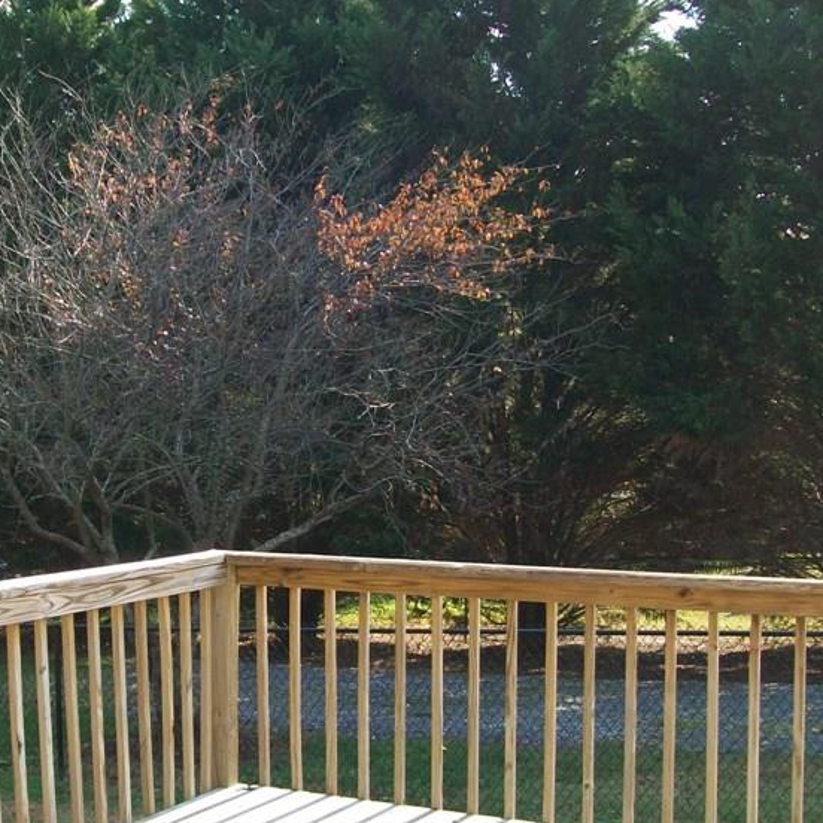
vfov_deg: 29.0
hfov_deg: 28.5
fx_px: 1587
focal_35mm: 59
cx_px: 180
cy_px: 479
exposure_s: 1/250
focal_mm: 6
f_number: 2.7
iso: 64
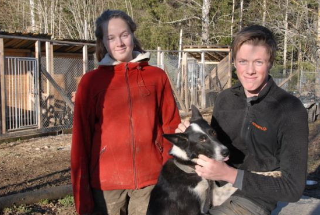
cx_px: 169
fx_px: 437
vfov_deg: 27.7
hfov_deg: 40.2
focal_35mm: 49
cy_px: 103
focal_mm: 28
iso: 400
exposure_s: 1/320
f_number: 9
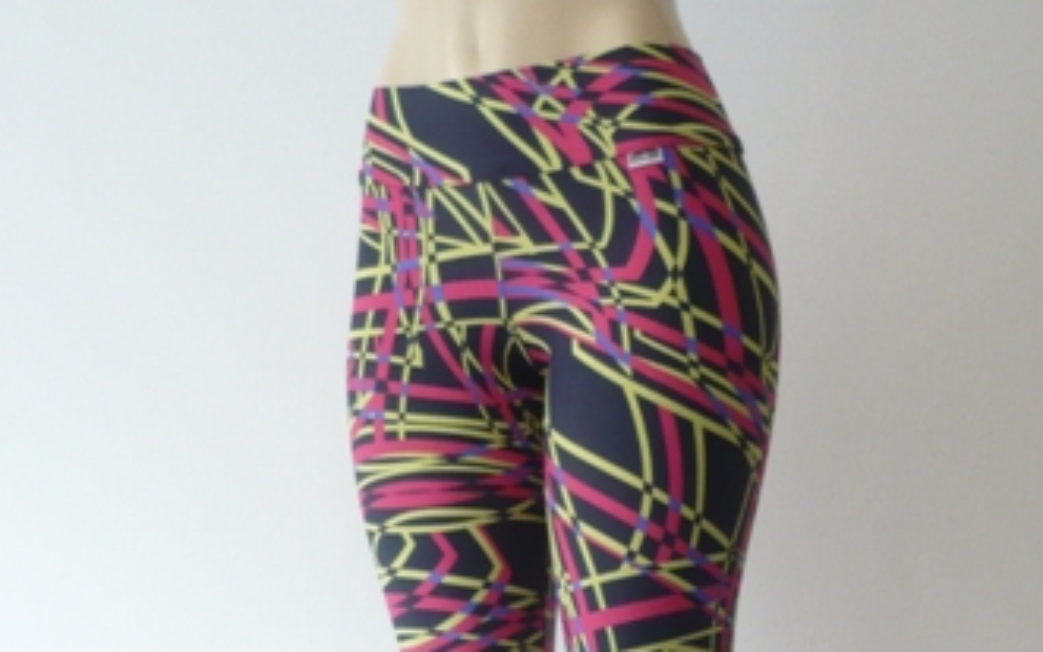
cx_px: 517
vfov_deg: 16.7
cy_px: 696
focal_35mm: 76
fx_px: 2161
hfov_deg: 27.1
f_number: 2.8
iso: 200
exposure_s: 1/20
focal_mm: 5.8
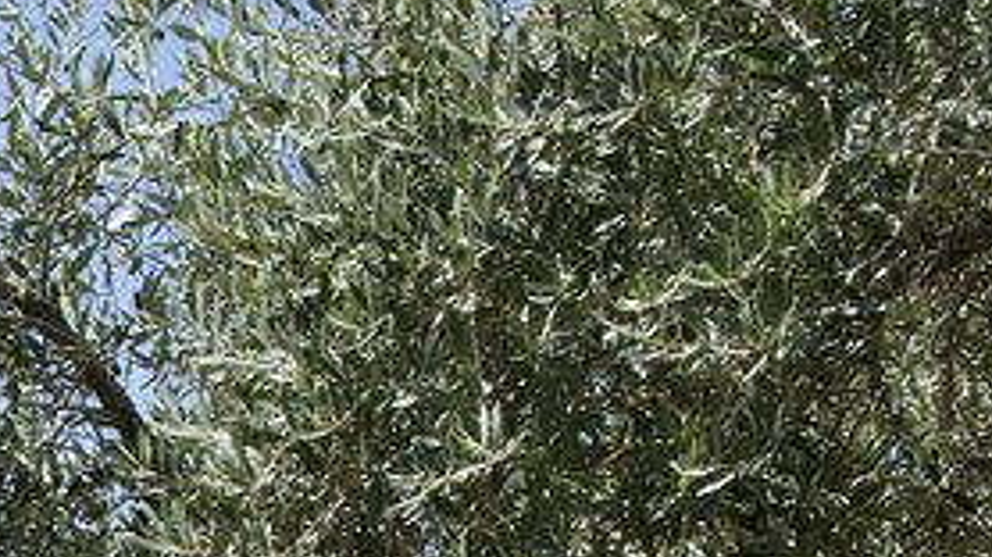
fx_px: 2944
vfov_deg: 10.3
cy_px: 962
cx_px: -739
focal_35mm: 112
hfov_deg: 16.4
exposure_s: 1/250
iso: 400
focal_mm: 29
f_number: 13
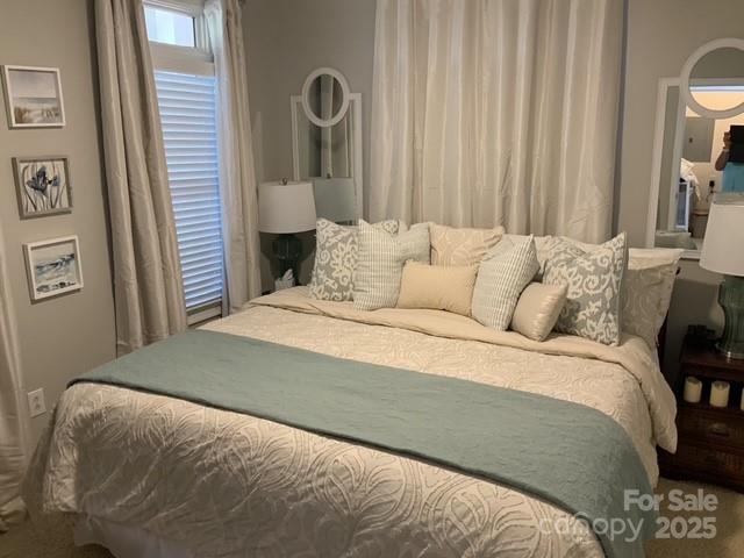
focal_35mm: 29
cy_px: 279
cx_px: 372
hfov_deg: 61.7
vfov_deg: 48.2
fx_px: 623
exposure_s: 1/60
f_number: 1.8
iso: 200
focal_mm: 3
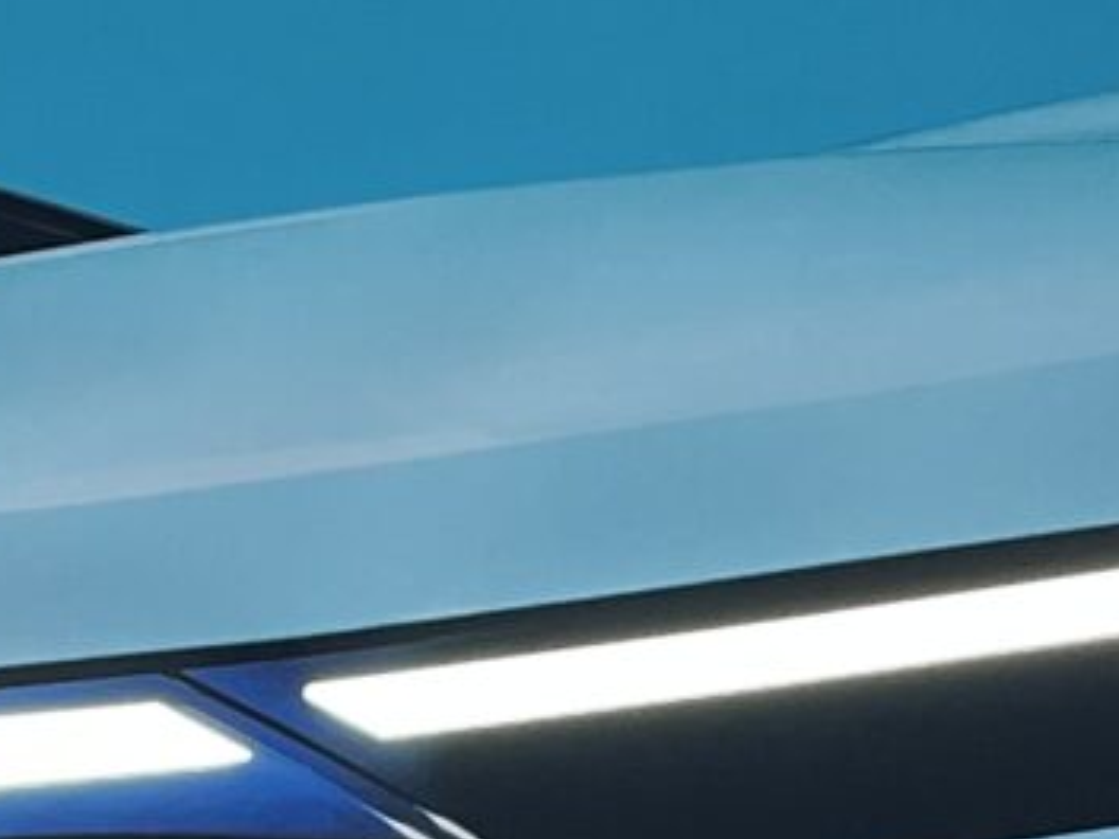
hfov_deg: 10.1
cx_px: -553
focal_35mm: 189
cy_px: 1322
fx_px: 6110
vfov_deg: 7.7
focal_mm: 5.1
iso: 80
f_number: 1.6
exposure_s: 1/100
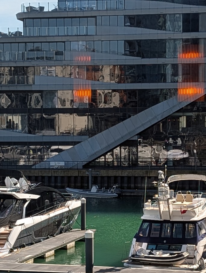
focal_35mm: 108
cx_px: 111
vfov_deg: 18.1
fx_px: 855
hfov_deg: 13.7
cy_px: 180
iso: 21
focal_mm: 6.9
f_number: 1.68
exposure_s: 1/560
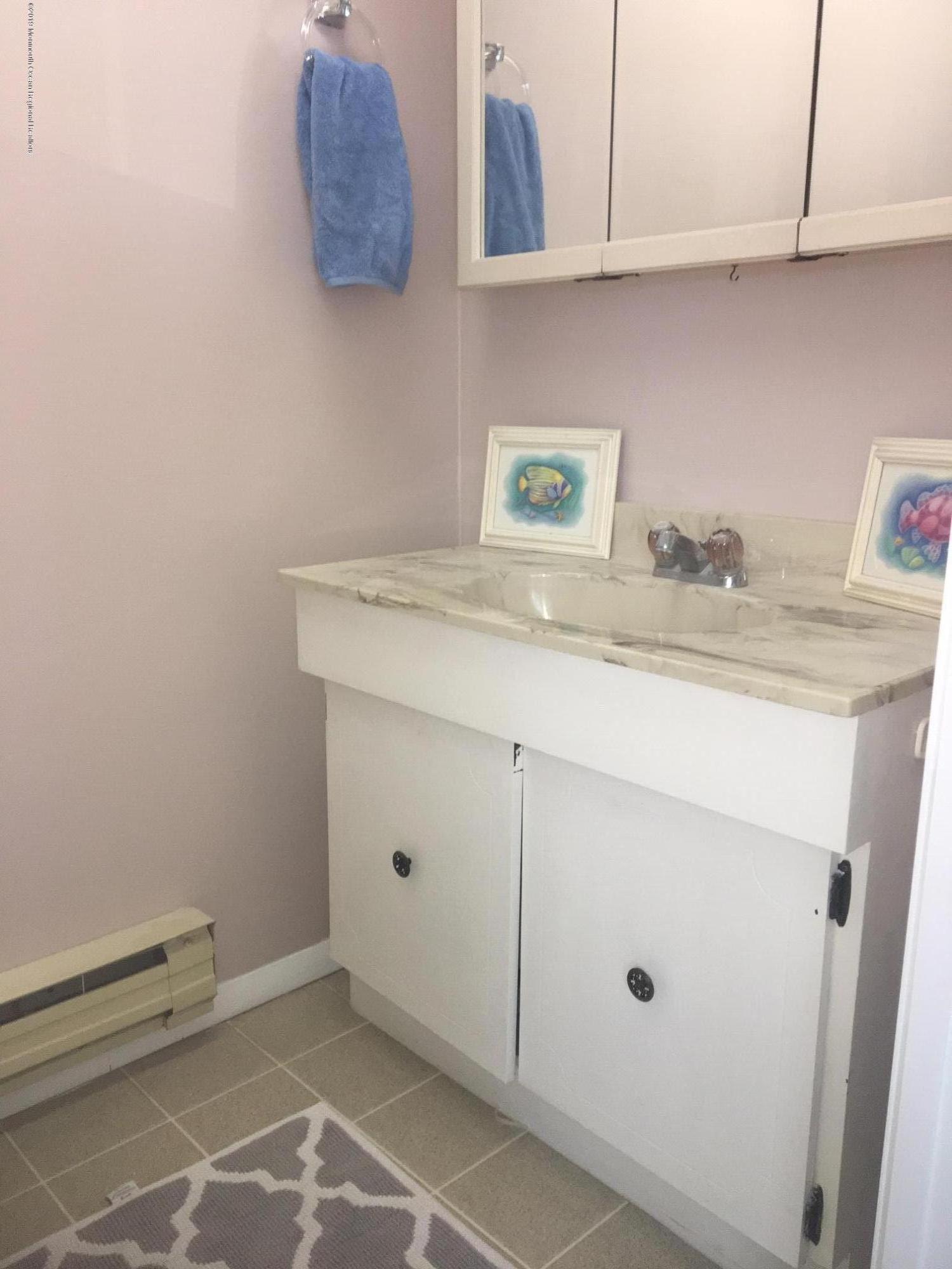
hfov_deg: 48.2
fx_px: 1063
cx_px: 476
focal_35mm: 29
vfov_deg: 61.7
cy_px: 634
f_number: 2.2
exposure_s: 1/30
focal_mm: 4.15
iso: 80
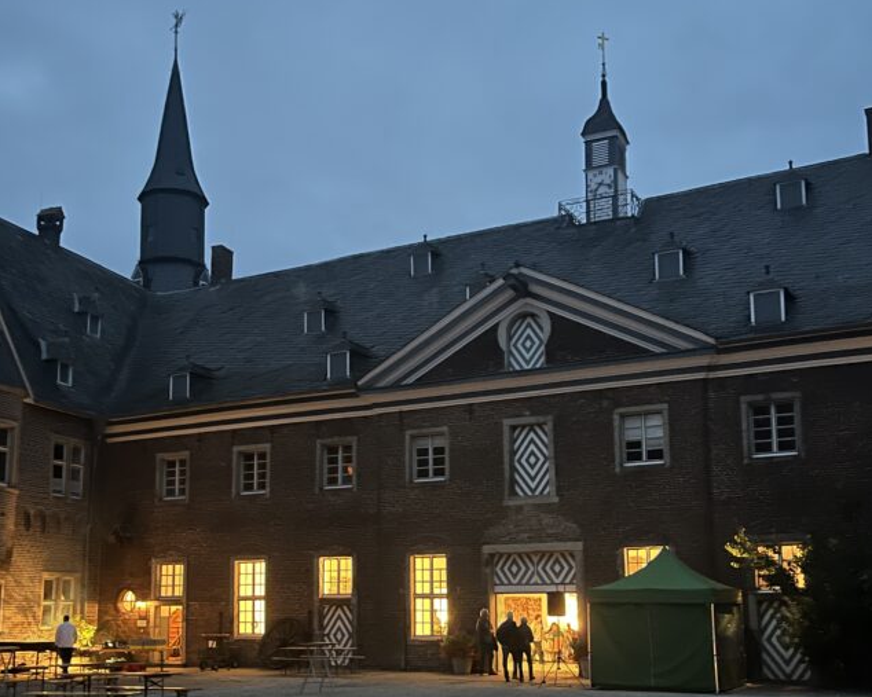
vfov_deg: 36.2
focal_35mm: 41
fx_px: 1058
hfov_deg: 44.8
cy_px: 445
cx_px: 417
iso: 1000
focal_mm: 5.1
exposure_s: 1/14
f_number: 1.6
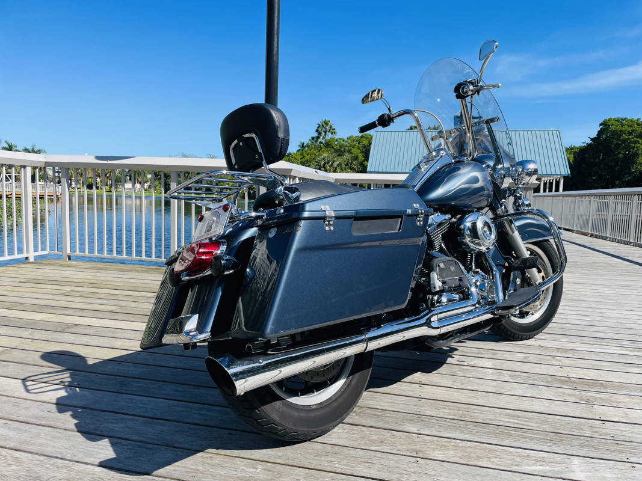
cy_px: 240
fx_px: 482
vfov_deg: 53.1
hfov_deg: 67.3
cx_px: 321
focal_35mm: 26
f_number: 1.6
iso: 32
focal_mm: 4.2
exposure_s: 1/3040
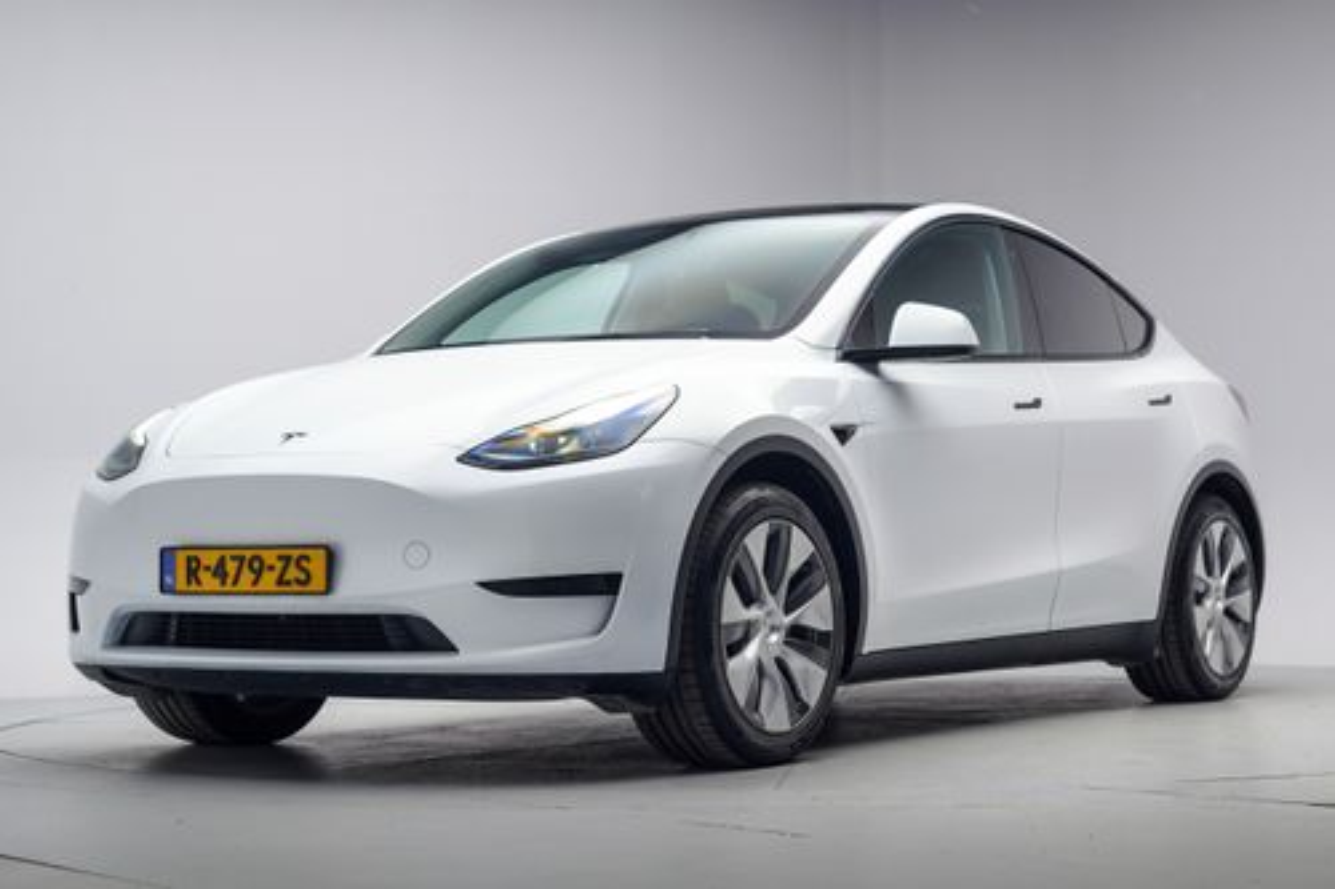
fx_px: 1853
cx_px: 668
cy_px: 444
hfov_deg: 39.6
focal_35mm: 50
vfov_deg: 27.0
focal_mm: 50
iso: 100
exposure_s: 1/13
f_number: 4
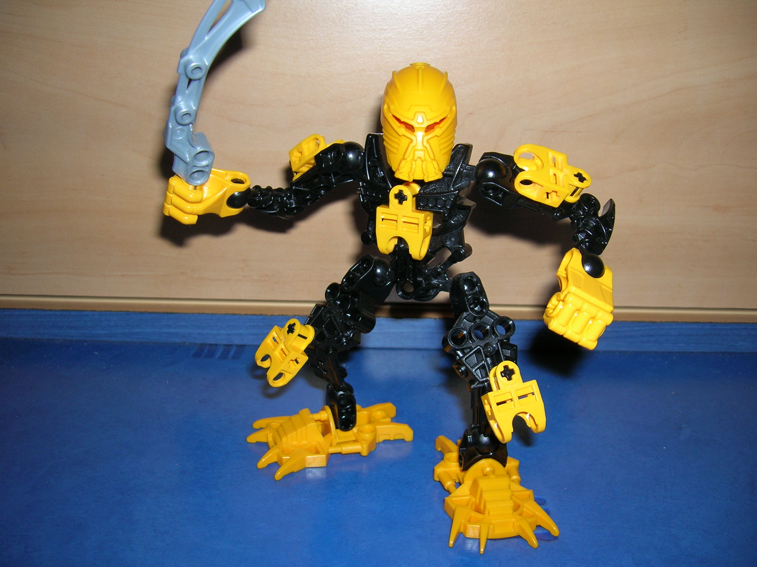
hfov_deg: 54.0
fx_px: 744
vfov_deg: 41.8
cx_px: 378
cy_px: 284
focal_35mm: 34
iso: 50
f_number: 2.9
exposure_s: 1/60.1
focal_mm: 5.7
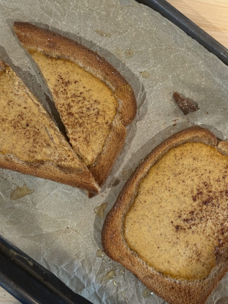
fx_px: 422
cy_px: 152
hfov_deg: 30.3
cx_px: 114
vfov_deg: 39.7
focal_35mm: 48
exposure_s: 1/60
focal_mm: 6.76
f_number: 1.78
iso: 250
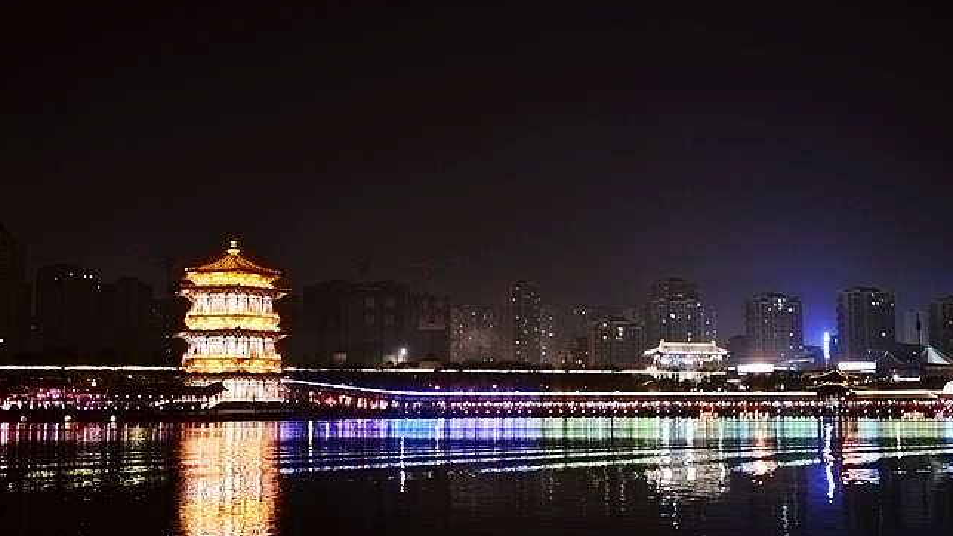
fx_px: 1036
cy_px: 309
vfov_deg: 29.0
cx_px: 519
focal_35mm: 41
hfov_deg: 49.3
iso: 1400
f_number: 1.8
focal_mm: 28
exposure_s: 1/30
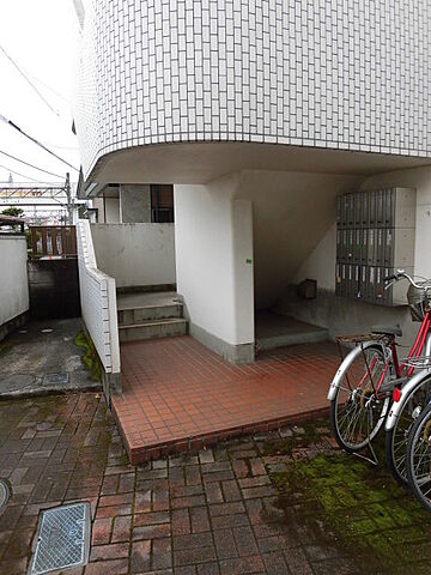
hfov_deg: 56.8
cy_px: 288
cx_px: 216
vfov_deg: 71.6
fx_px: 398
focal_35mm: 24
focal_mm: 4.3
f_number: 3.1
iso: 100
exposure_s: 1/320
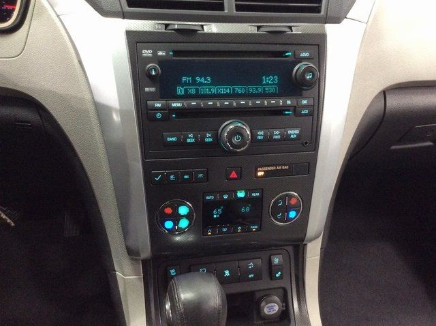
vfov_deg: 44.1
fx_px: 402
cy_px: 163
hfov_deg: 56.9
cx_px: 218
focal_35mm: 32
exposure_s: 1/20
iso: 250
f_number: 2.4
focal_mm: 3.3
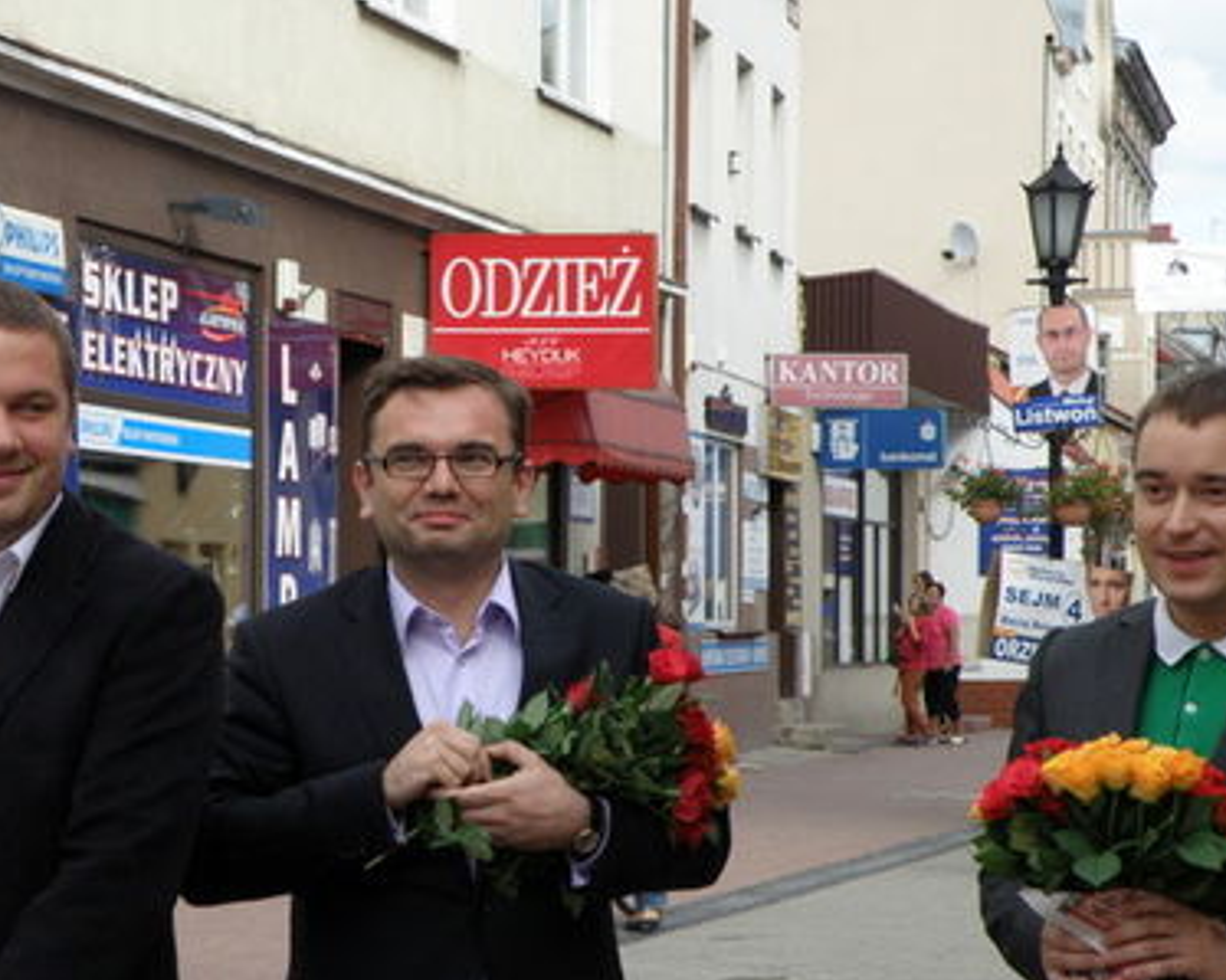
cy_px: 556
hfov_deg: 18.6
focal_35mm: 103
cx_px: 577
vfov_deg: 14.9
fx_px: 3736
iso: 160
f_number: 3.8
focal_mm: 14.13
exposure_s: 1/640
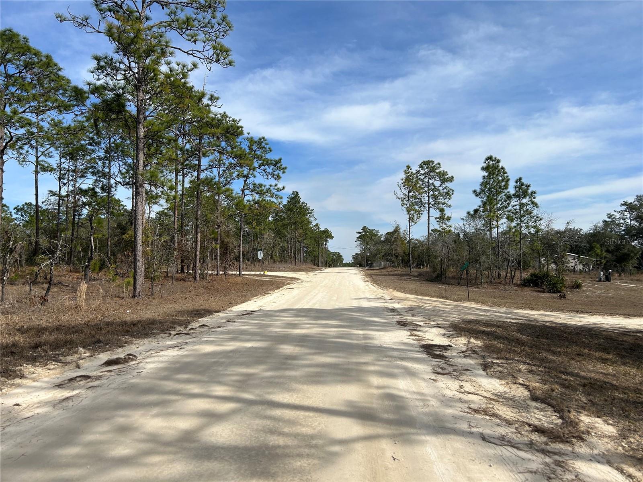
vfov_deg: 53.1
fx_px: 483
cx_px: 322
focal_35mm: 26
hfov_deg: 67.3
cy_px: 241
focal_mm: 5.7
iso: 50
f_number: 1.5
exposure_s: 1/5882
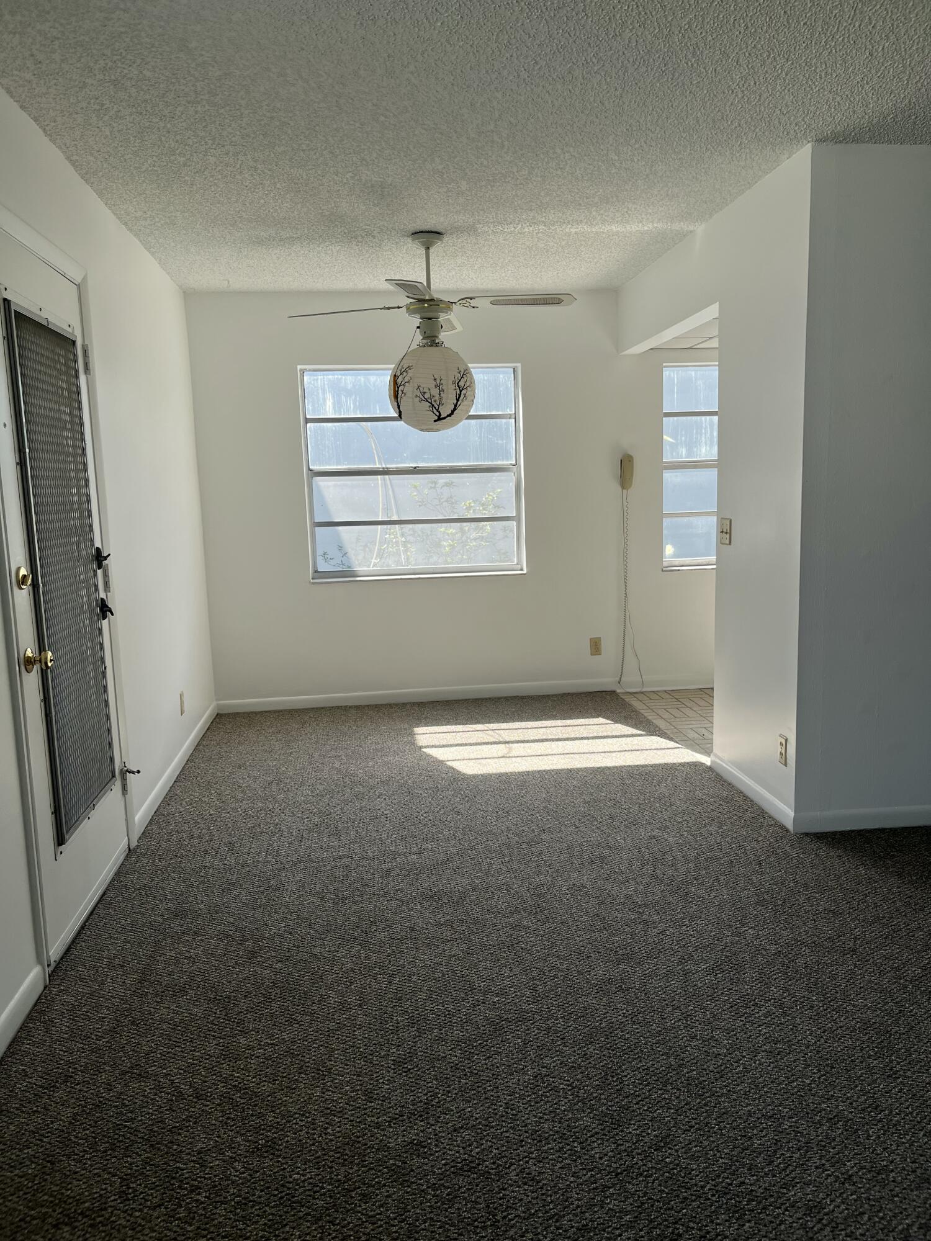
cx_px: 466
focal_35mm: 26
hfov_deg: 53.1
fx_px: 932
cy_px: 620
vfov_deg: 67.3
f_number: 1.6
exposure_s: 1/508
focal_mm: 5.1
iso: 50
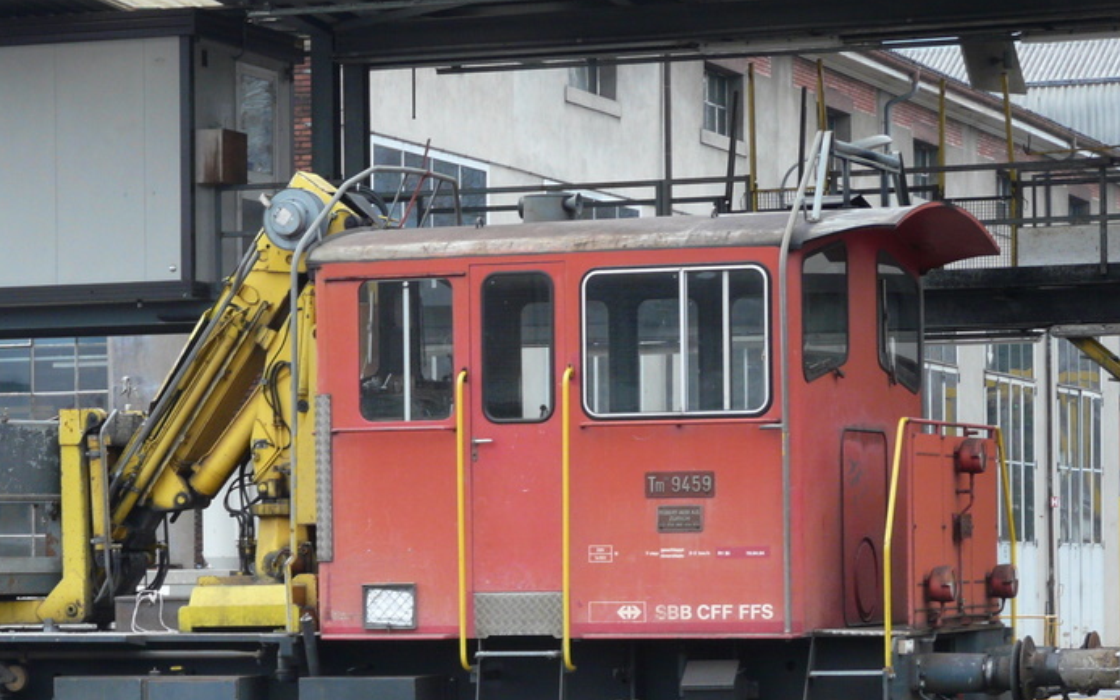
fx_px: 4059
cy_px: 545
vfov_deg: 9.8
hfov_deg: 15.7
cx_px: 378
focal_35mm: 133
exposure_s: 1/50
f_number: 3.6
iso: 160
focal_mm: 14.3
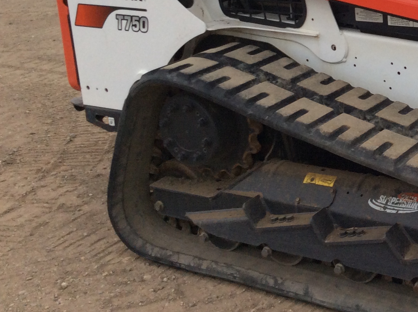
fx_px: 832
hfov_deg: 26.3
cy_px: 4
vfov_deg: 20.6
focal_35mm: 69
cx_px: 444
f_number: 2.4
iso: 32
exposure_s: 1/392
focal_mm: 3.3
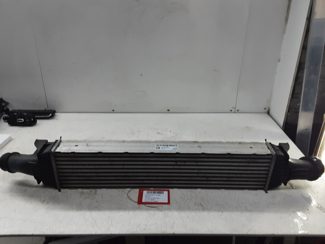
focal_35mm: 27
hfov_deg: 65.3
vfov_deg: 51.4
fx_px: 253
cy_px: 122
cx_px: 162
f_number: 1.9
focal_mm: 2.91
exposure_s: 1/50
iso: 80
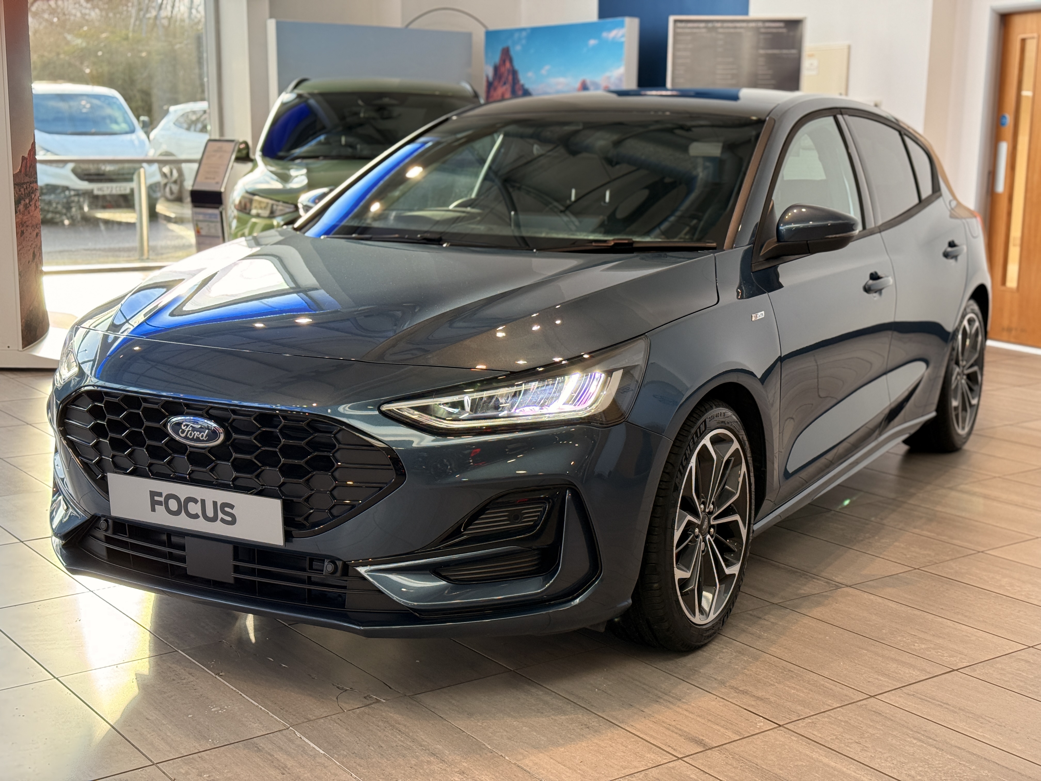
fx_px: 1443
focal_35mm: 48
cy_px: 390
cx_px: 520
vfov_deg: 30.3
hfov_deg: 39.7
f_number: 1.78
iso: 100
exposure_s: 1/102
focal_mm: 6.76
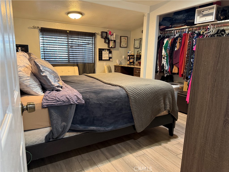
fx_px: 159
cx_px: 114
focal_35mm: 24
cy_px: 86
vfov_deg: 56.8
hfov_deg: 71.6
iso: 320
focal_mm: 6.76
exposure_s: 1/60
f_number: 1.78
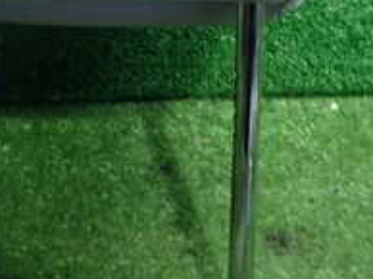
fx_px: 1001
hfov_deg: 21.0
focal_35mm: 93
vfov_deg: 15.4
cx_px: 121
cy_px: -35
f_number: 2.3
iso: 400
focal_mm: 5.4
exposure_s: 1/30
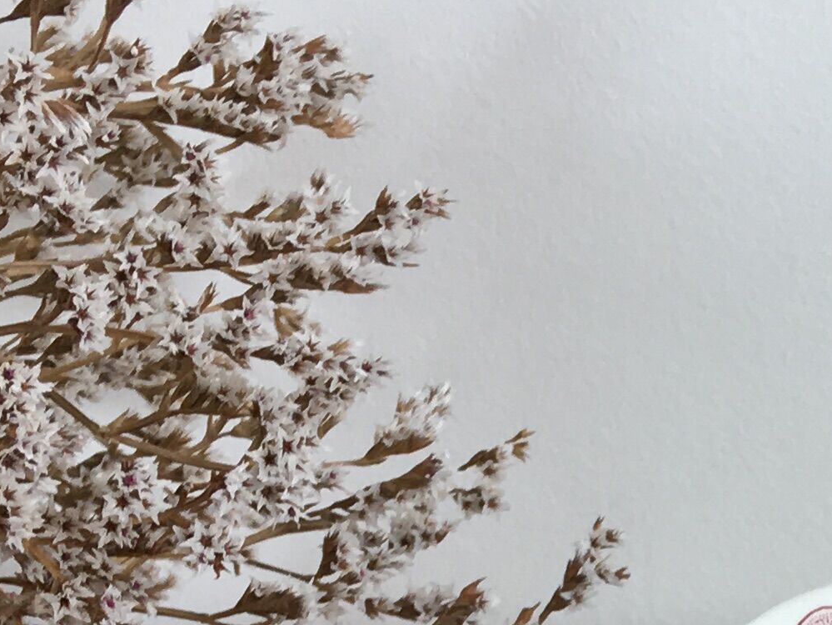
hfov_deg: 16.1
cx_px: 1009
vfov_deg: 12.2
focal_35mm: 117
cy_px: 872
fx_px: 2813
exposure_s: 1/100
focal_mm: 4.15
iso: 32
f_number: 2.2
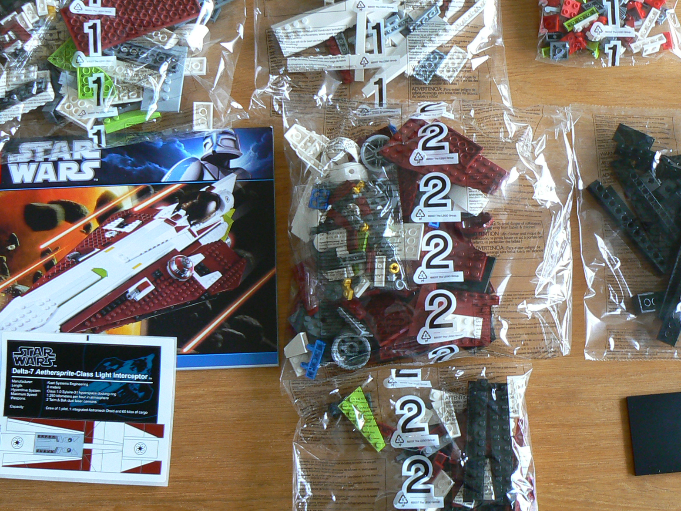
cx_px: 394
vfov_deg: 27.5
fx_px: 1043
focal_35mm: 53
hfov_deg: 36.1
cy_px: 259
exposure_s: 1/8
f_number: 2.8
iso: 100
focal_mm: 6
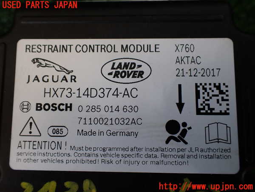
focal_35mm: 30
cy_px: 96
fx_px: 221
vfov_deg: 46.8
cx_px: 128
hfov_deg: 60.0
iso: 160
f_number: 2.3
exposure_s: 1/125
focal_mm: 5.4
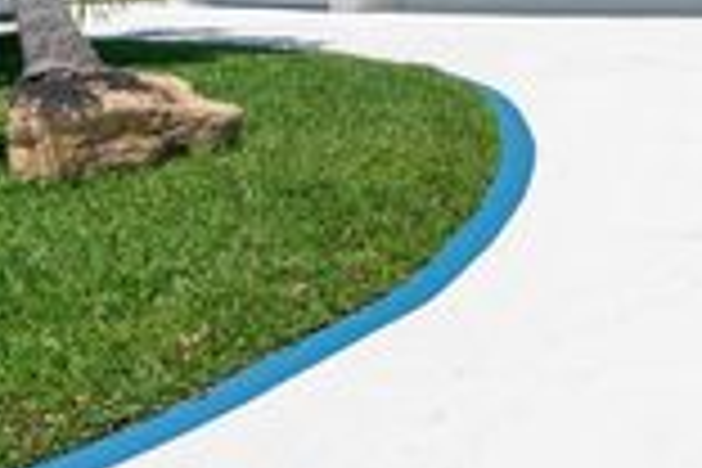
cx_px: 652
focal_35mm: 64
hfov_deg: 29.9
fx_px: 1248
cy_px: -7
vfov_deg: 20.5
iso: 100
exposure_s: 1/1600
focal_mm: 20
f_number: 9
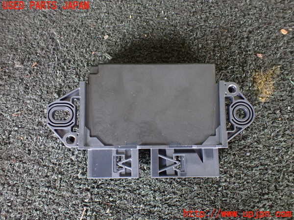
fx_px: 255
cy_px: 110
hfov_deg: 60.0
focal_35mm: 30
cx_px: 147
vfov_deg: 46.8
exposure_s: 1/30
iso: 1000
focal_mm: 5.4
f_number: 2.3
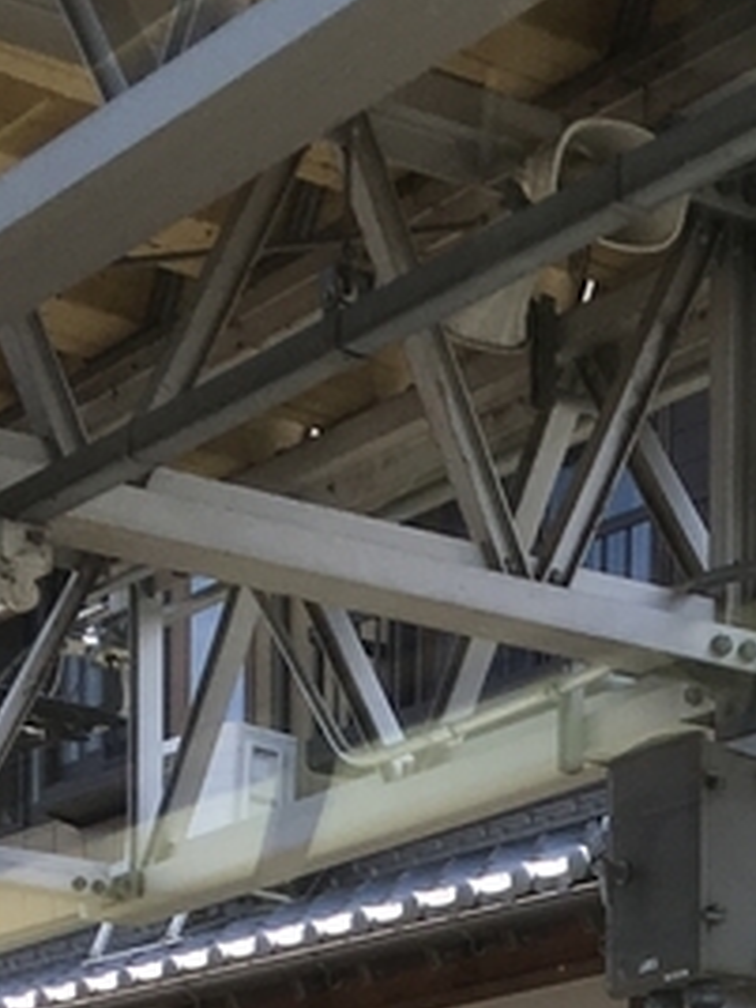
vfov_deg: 14.0
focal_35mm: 130
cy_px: 1617
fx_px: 3786
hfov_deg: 11.1
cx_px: 982
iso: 25
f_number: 2.2
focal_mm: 4.15
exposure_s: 1/327
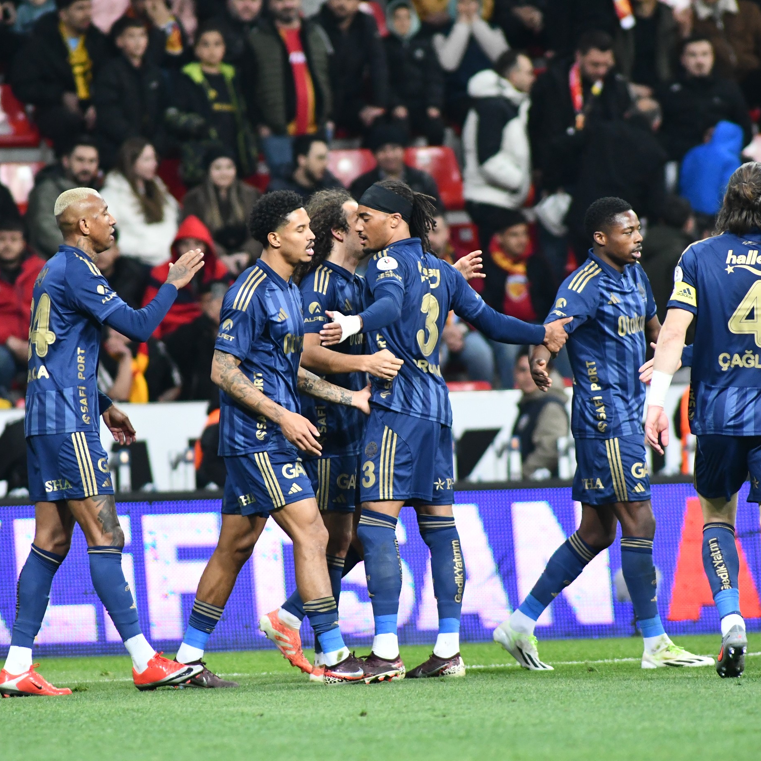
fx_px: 14301
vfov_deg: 3.0
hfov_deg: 3.0
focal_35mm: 575
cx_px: 326
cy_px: 381
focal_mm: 300
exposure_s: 1/640
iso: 3200
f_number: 3.5
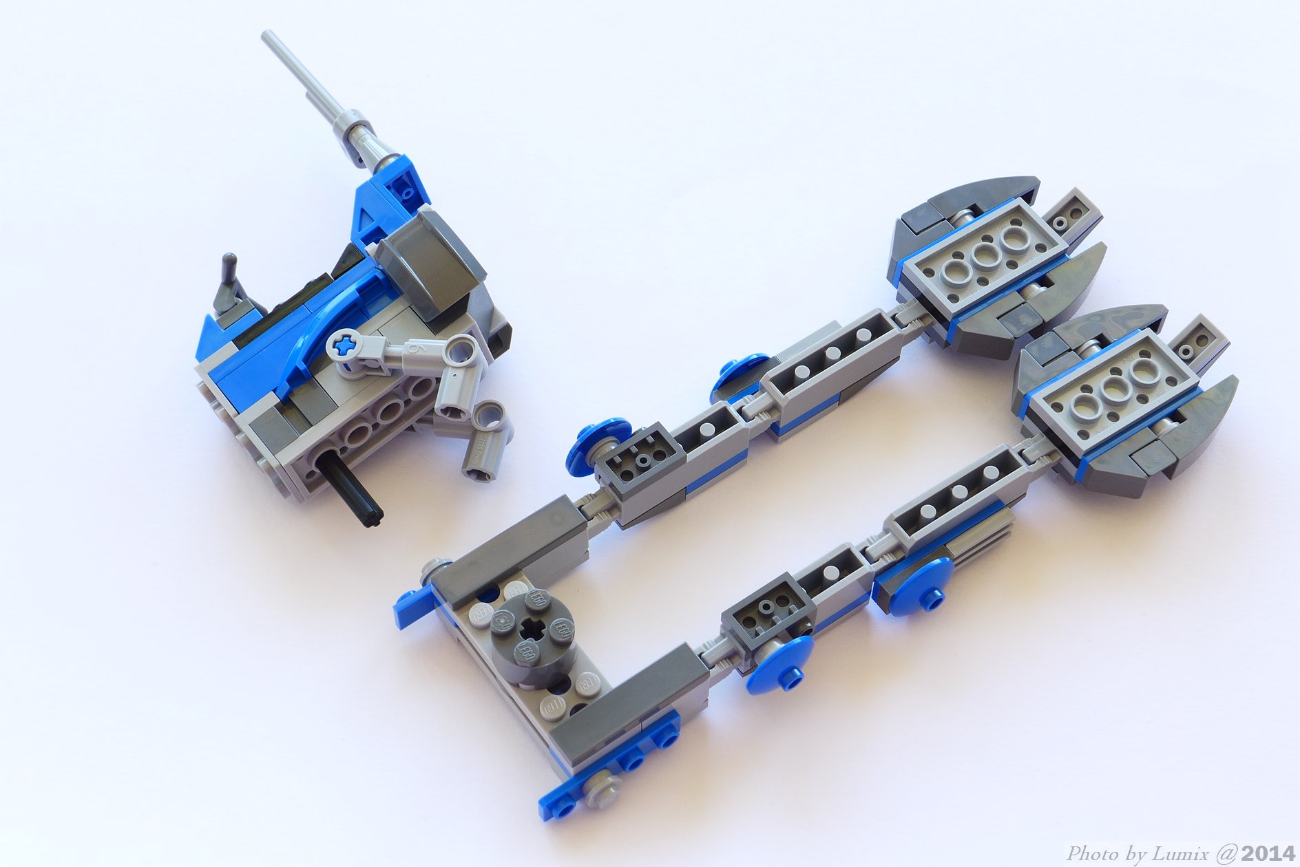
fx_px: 2528
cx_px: 650
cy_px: 434
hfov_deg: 28.8
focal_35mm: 70
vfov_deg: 19.5
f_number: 4
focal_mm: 13.7
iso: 80
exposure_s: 1/20
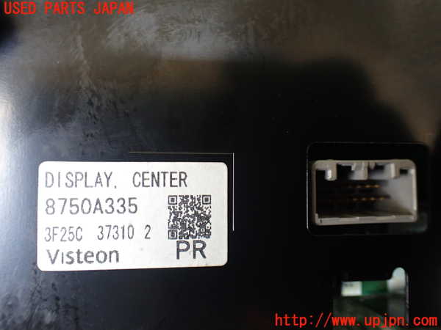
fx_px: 382
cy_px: 165
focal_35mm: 30
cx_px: 220
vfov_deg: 46.8
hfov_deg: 60.0
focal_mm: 5.4
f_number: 2.3
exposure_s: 1/125
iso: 320
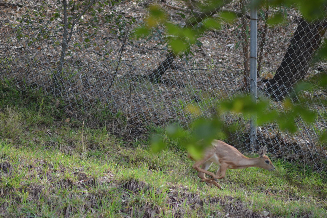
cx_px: 164
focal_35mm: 378
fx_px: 3433
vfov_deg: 3.6
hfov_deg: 5.5
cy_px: 109
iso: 800
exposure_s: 1/800
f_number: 5
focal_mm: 250
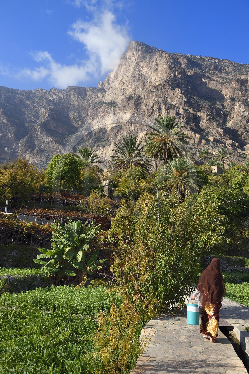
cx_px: 124
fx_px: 364
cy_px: 187
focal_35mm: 35
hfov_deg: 37.8
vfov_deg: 54.5
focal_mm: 35
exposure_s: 1/400
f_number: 9
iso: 200
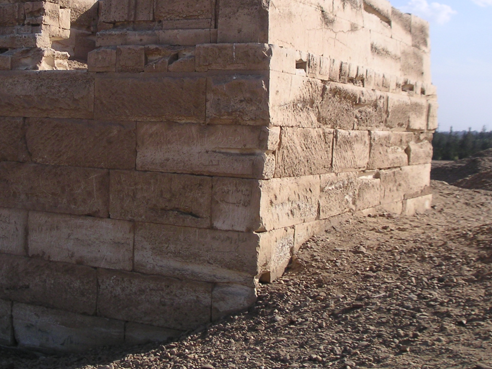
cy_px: 111
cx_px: 172
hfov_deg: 33.0
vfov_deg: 25.0
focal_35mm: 58
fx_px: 824
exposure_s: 1/750
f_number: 2.8
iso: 50
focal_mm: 6
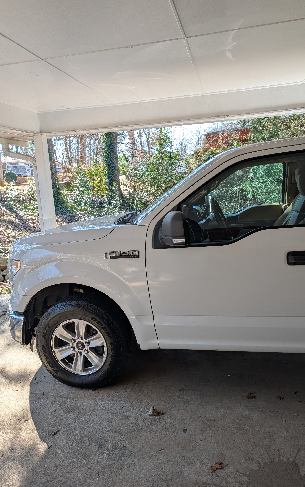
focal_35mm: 26
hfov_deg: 47.6
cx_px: 156
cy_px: 247
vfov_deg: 70.4
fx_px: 346
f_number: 1.68
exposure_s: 1/503
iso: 86
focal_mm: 6.9
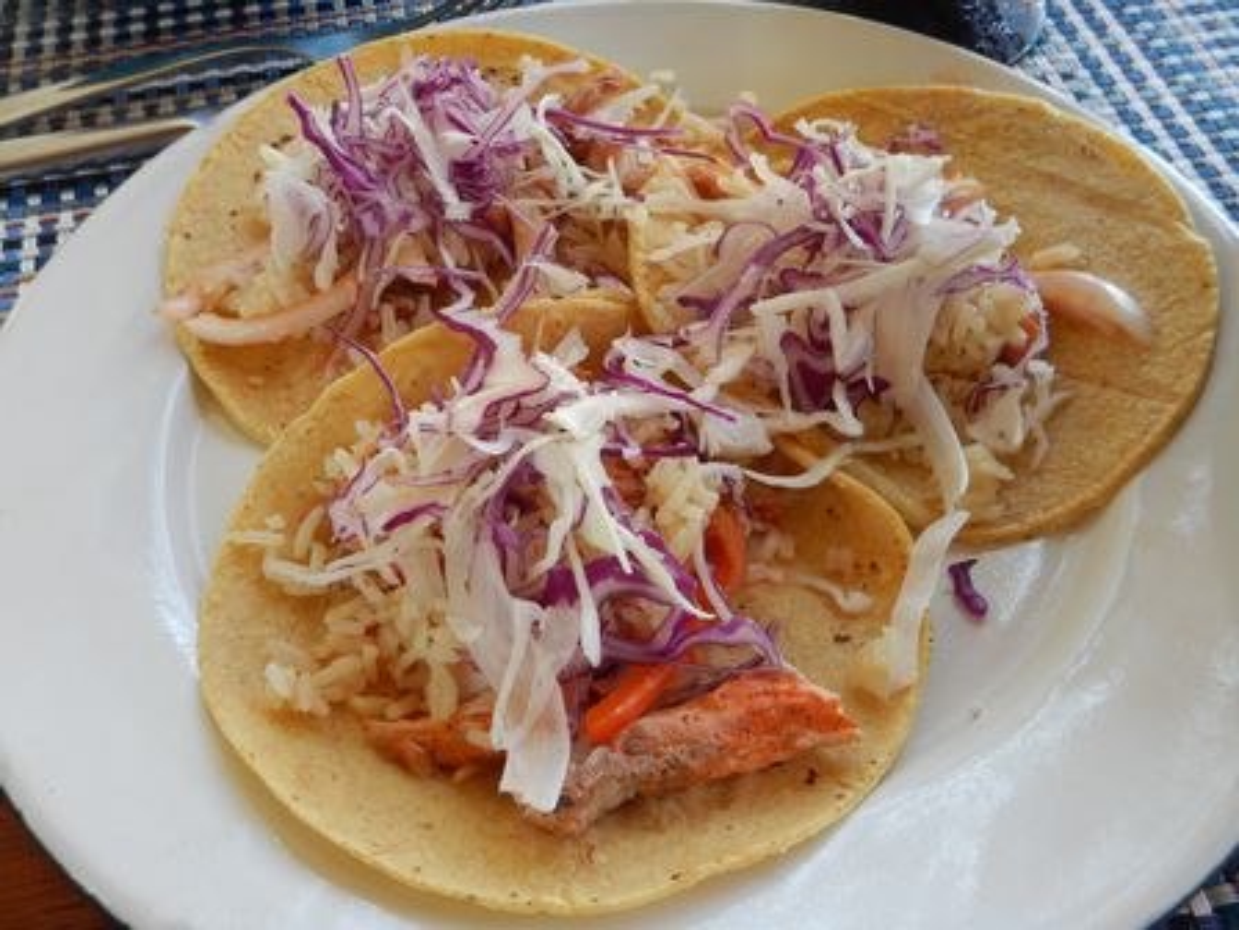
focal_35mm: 37
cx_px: 620
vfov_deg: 38.7
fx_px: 1324
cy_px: 465
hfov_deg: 50.1
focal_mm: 6.6
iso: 180
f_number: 4.2
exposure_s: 1/30
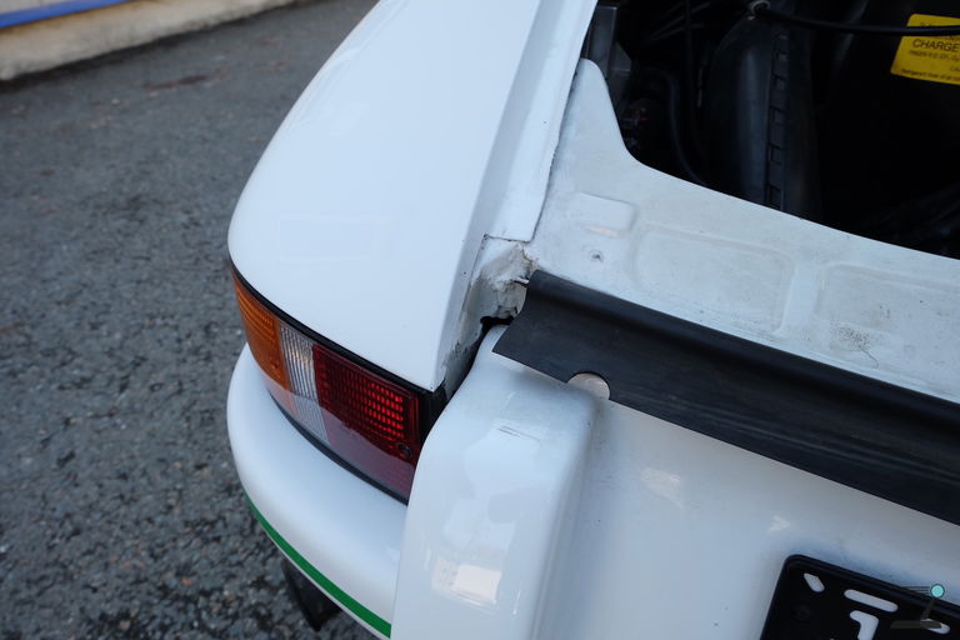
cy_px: 320
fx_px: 640
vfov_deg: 53.1
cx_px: 480
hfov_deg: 73.7
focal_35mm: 24
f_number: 5.6
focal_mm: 16
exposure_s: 1/170
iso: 400
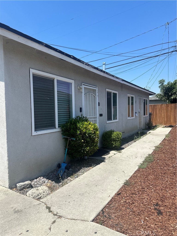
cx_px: 88
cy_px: 118
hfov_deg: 56.8
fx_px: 164
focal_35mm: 24
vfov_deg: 71.6
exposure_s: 1/4545
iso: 80
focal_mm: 6.86
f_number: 1.78
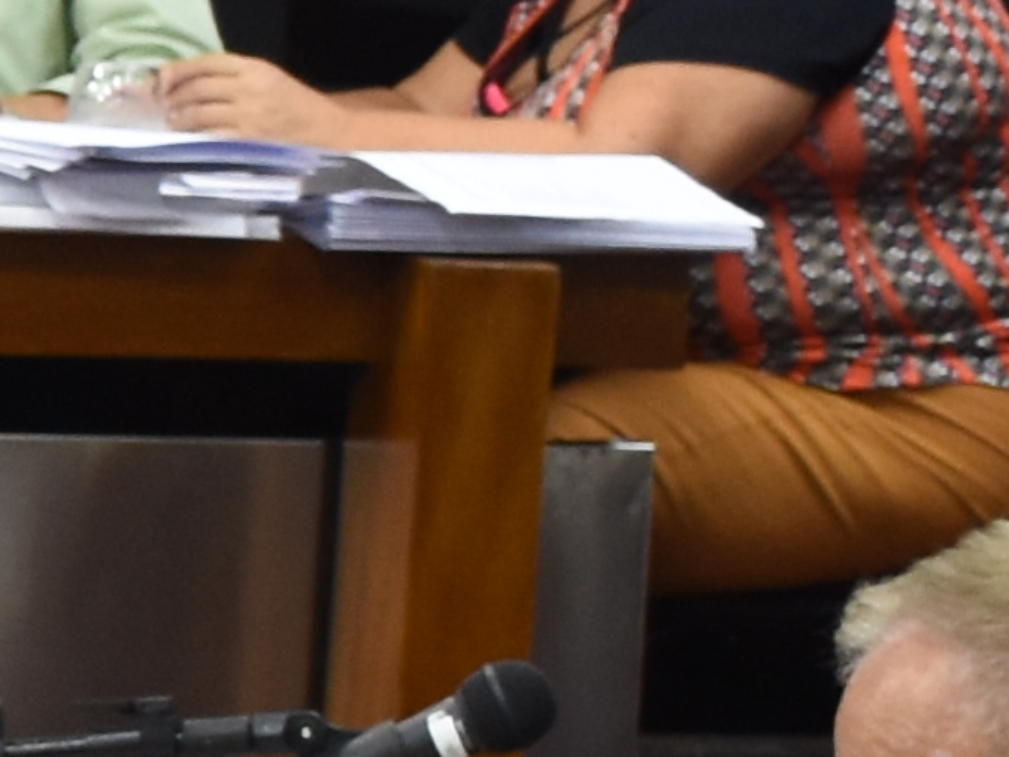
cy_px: 602
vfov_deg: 4.5
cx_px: -2334
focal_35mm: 333
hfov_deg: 5.5
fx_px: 9706
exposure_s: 1/50
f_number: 3.8
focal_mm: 26
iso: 640
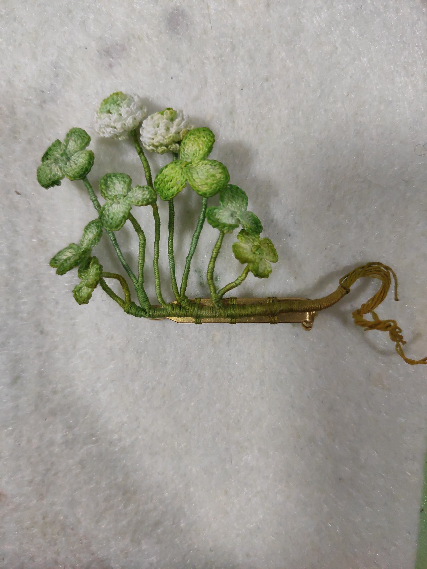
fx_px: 428
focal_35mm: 26
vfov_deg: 67.3
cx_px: 214
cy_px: 284
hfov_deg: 53.1
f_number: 1.75
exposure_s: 1/50
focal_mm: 4.77
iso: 1940
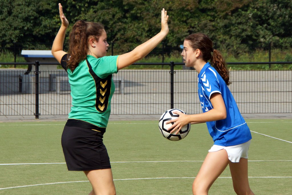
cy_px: 98
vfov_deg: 9.2
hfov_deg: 13.7
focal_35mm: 150
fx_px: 1217
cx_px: 146
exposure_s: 1/1600
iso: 400
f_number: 6.3
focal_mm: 100
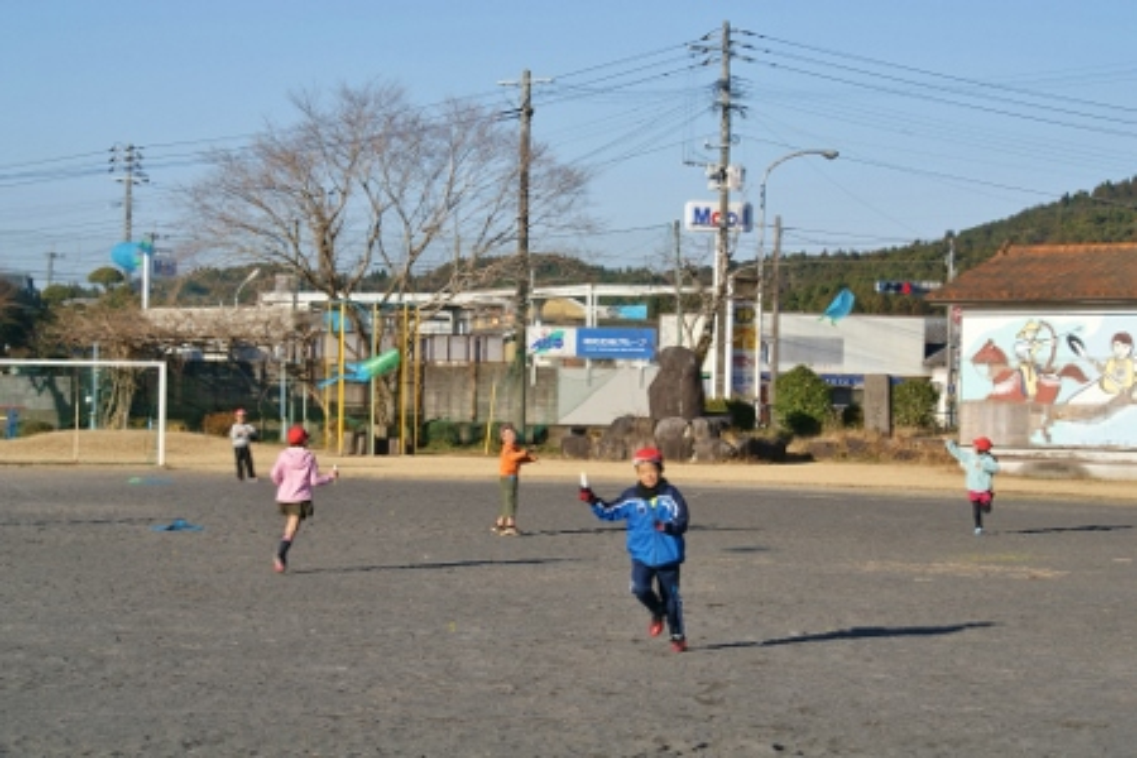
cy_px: 379
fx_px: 2842
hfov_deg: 22.6
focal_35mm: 90
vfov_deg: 15.2
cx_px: 568
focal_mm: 60
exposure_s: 1/250
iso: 100
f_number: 8
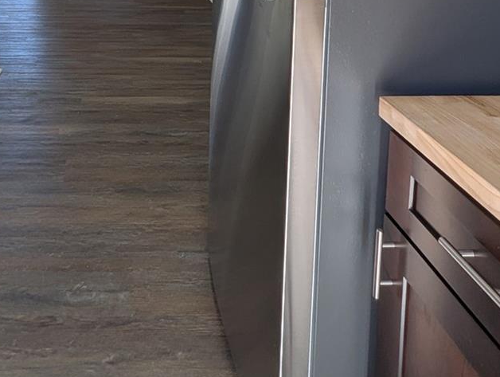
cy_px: -67
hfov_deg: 51.8
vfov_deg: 34.9
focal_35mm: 33
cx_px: 101
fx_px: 477
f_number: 2.2
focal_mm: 1.95
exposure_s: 1/40
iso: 54
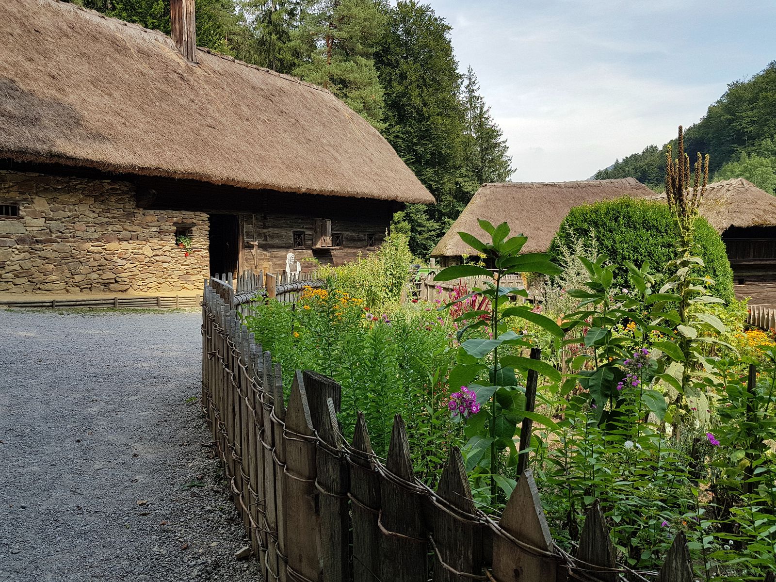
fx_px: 583
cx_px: 388
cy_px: 291
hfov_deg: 67.3
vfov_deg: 53.1
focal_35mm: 26
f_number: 1.7
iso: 50
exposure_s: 1/1400
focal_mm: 4.2
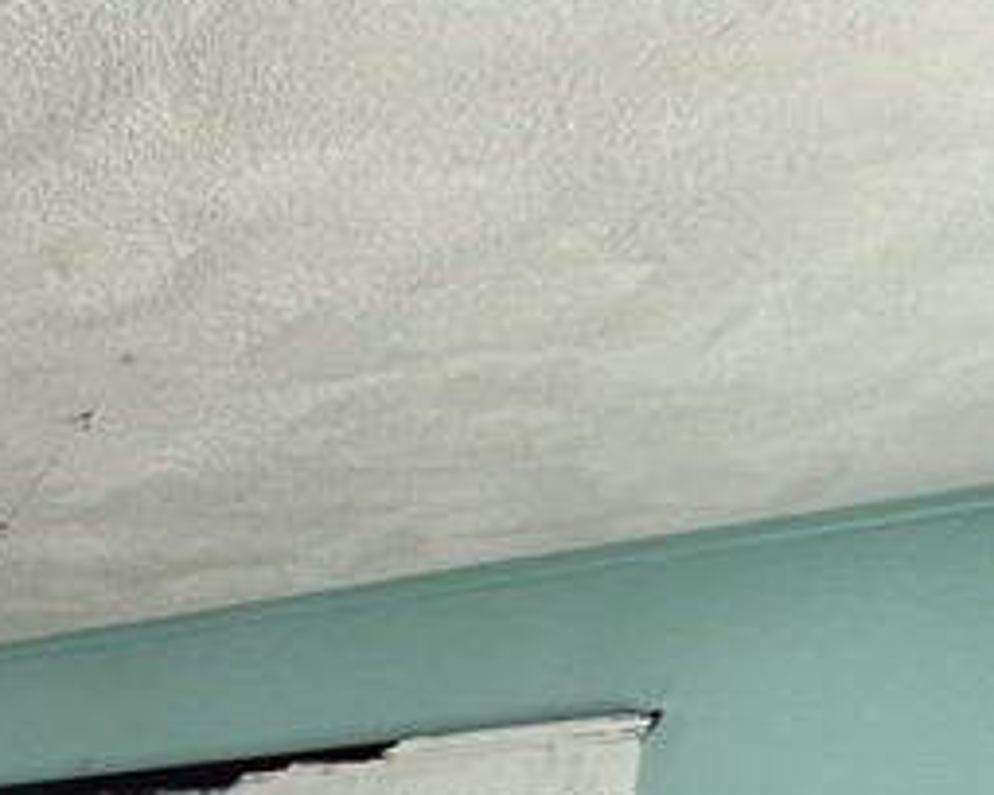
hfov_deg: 26.2
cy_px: 1407
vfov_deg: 21.0
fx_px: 1500
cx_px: -518
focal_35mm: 51
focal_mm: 1.57
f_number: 1.8
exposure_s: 1/102
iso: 250
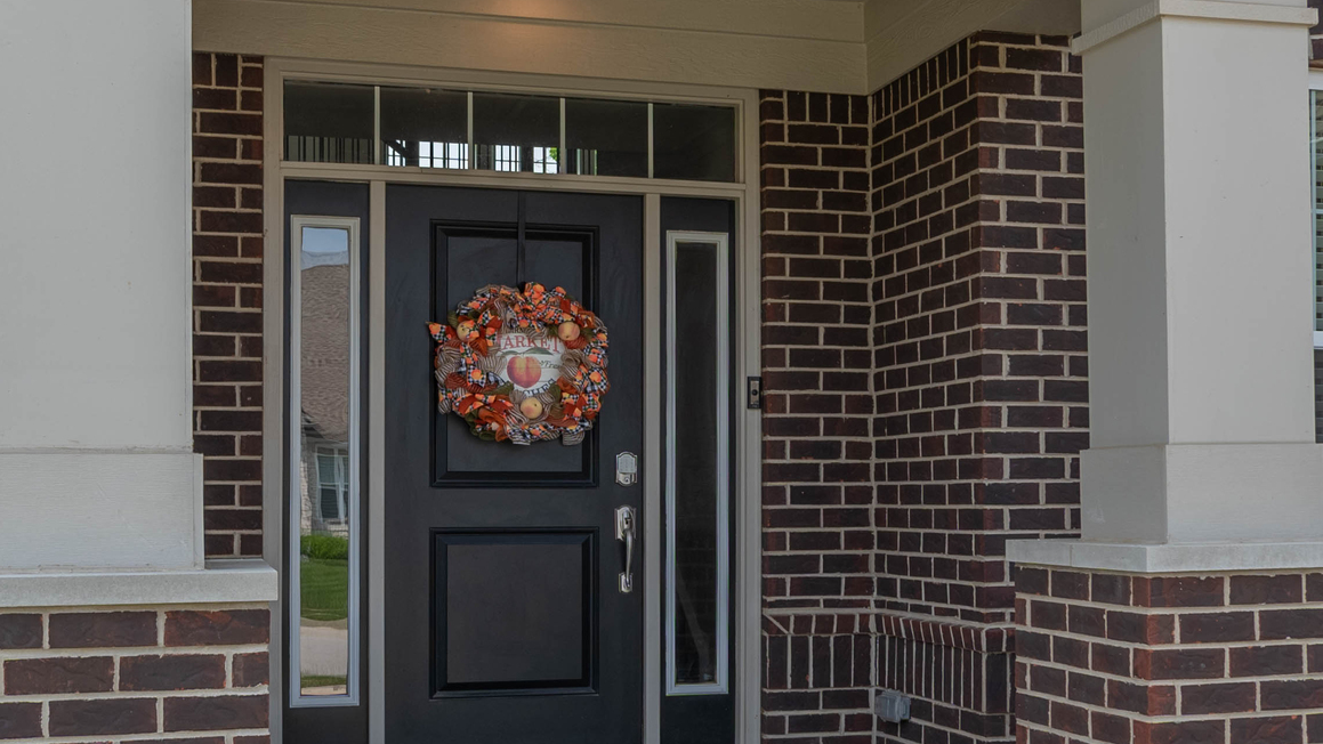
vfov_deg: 23.8
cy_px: 510
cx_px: 773
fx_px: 1754
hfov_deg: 41.2
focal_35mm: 50
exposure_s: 1/80
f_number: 8
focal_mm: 18
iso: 50
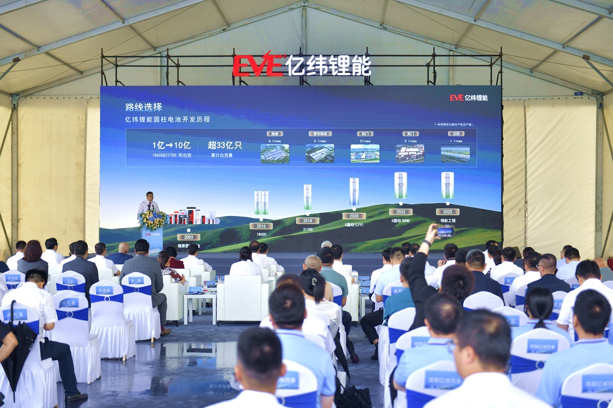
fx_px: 953
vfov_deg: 24.2
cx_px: 306
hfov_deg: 35.7
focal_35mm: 56
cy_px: 204
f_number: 2.8
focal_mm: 56
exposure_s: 1/640
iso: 320
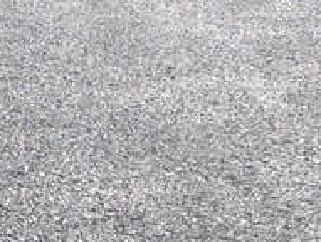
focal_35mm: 172
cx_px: 95
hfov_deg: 11.5
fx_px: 1598
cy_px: 318
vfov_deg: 8.5
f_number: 2.4
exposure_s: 1/313
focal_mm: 3.3
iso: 32
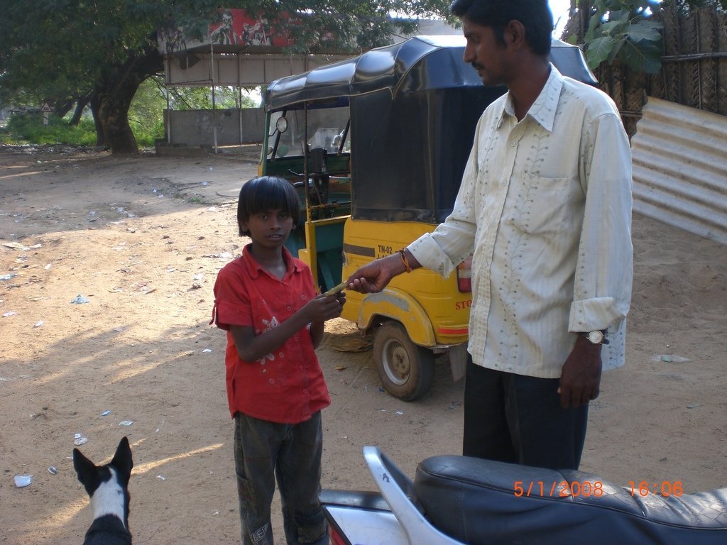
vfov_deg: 37.7
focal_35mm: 38
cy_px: 272
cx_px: 364
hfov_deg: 49.0
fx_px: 798
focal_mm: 6.3
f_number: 3.1
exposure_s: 1/200
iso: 50
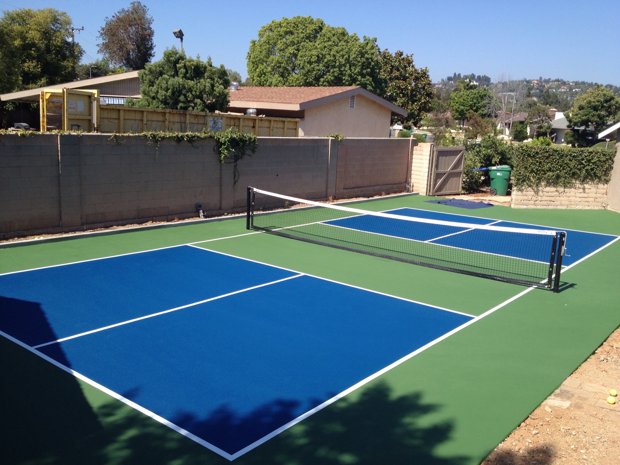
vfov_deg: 40.7
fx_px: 627
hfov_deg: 52.6
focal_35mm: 35
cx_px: 310
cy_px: 232
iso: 50
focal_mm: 4.28
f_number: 2.4
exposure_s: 1/1284
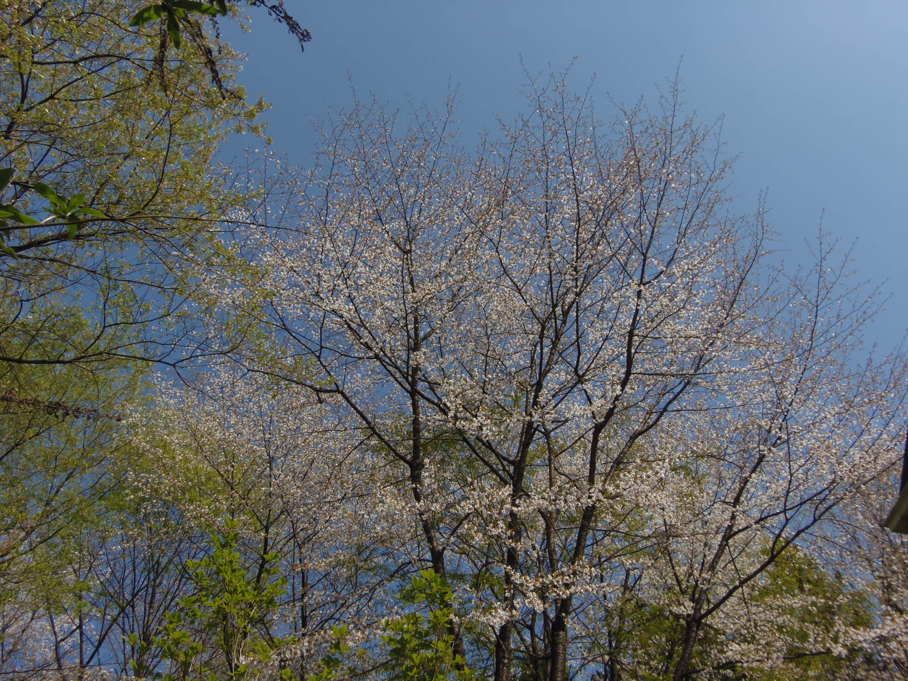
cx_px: 454
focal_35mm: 35
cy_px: 340
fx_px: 918
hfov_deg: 52.6
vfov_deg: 40.7
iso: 64
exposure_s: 1/320
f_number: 6.3
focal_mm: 6.5
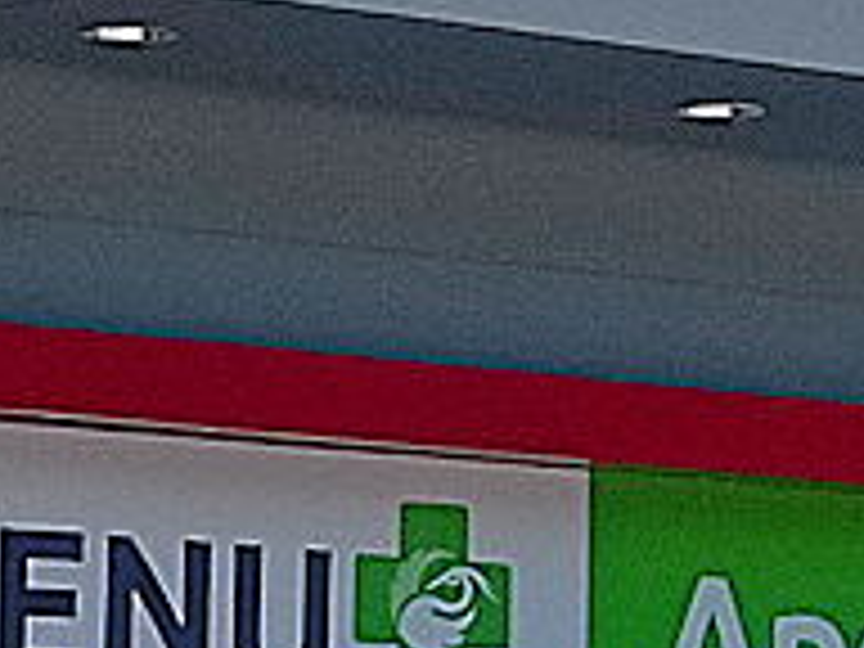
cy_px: 1098
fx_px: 3644
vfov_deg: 9.7
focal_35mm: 146
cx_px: 1868
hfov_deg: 11.7
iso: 104
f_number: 1.8
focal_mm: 4.7
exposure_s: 1/2994
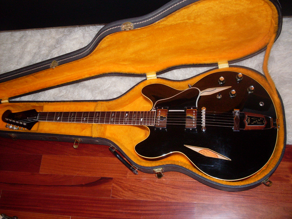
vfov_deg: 37.7
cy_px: 110
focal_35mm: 38
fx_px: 321
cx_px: 146
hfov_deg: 49.0
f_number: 2.8
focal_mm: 6.3
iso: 100
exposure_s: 1/45
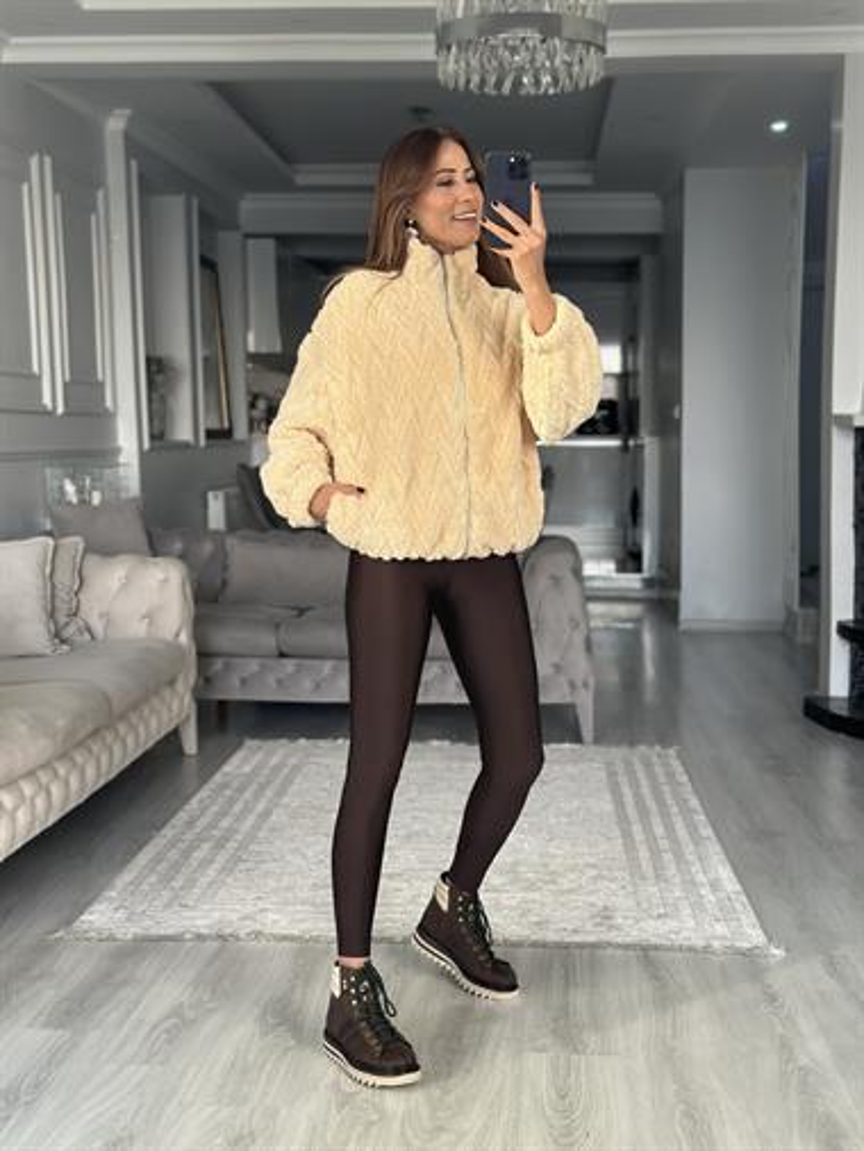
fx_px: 1596
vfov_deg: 39.6
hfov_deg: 30.3
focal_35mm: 48
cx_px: 432
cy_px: 576
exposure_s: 1/112
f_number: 1.78
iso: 125
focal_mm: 6.86
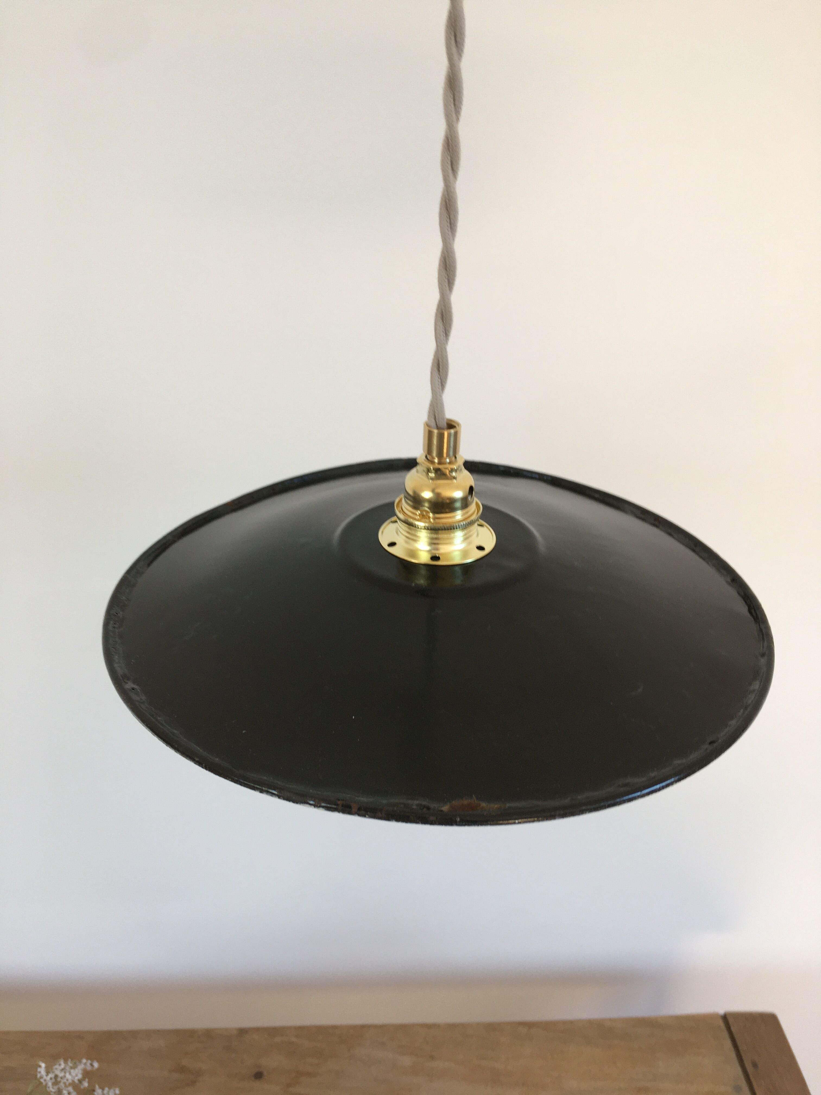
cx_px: 410
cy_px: 548
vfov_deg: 61.7
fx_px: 917
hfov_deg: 48.2
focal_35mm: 29
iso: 32
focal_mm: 4.15
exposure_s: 1/50
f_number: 2.2
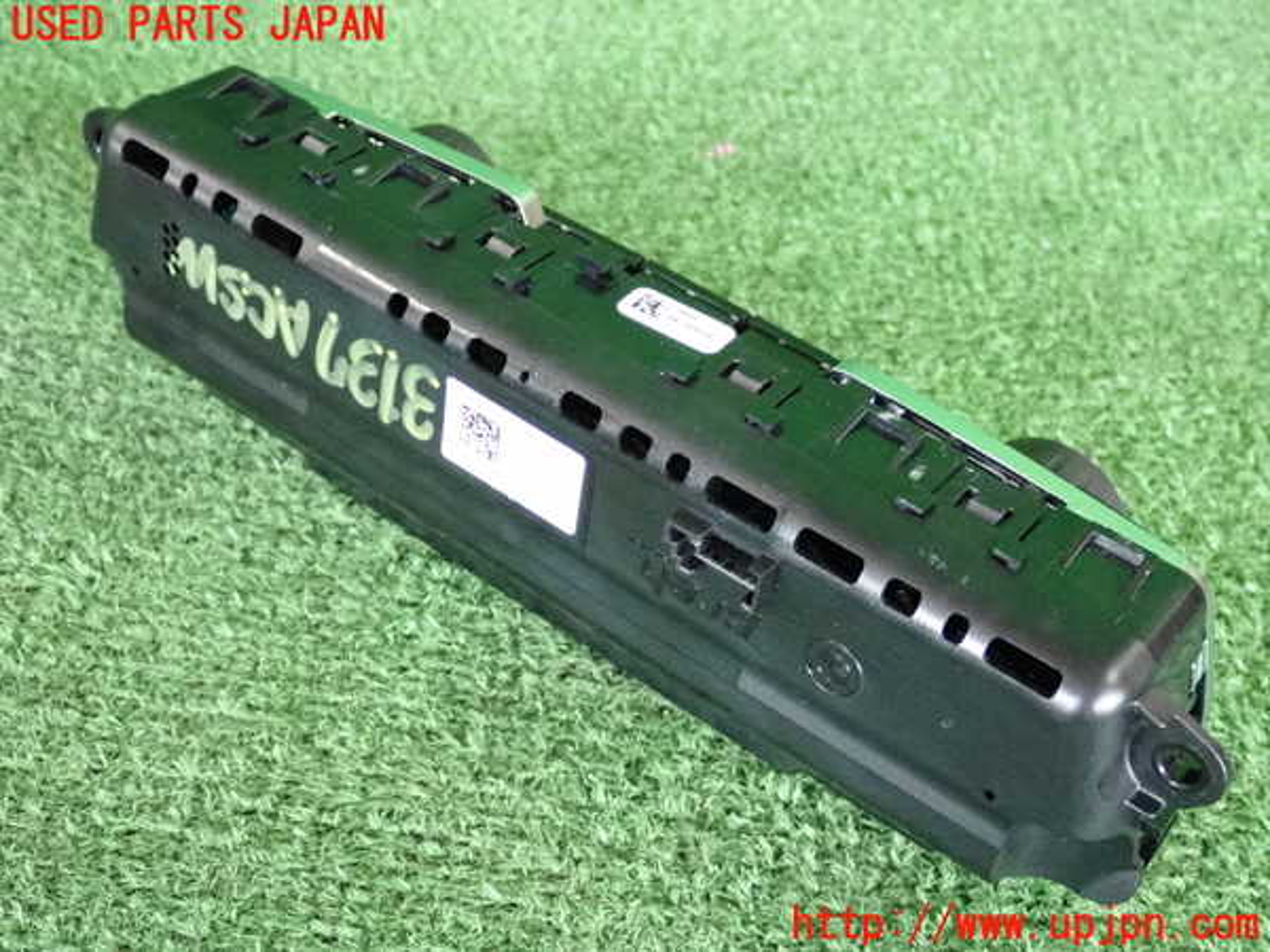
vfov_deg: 29.1
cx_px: 635
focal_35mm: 50
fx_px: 1834
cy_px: 476
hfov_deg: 38.2
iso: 2000
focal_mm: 9.01
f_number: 3.2
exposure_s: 1/125
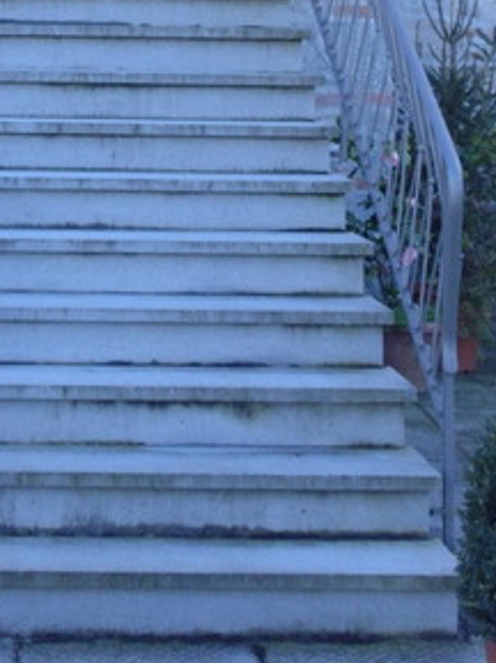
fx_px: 1857
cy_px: -115
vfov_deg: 19.2
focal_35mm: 97
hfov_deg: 15.0
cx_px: 21
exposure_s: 1/200
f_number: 3.5
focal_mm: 6.4
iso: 100
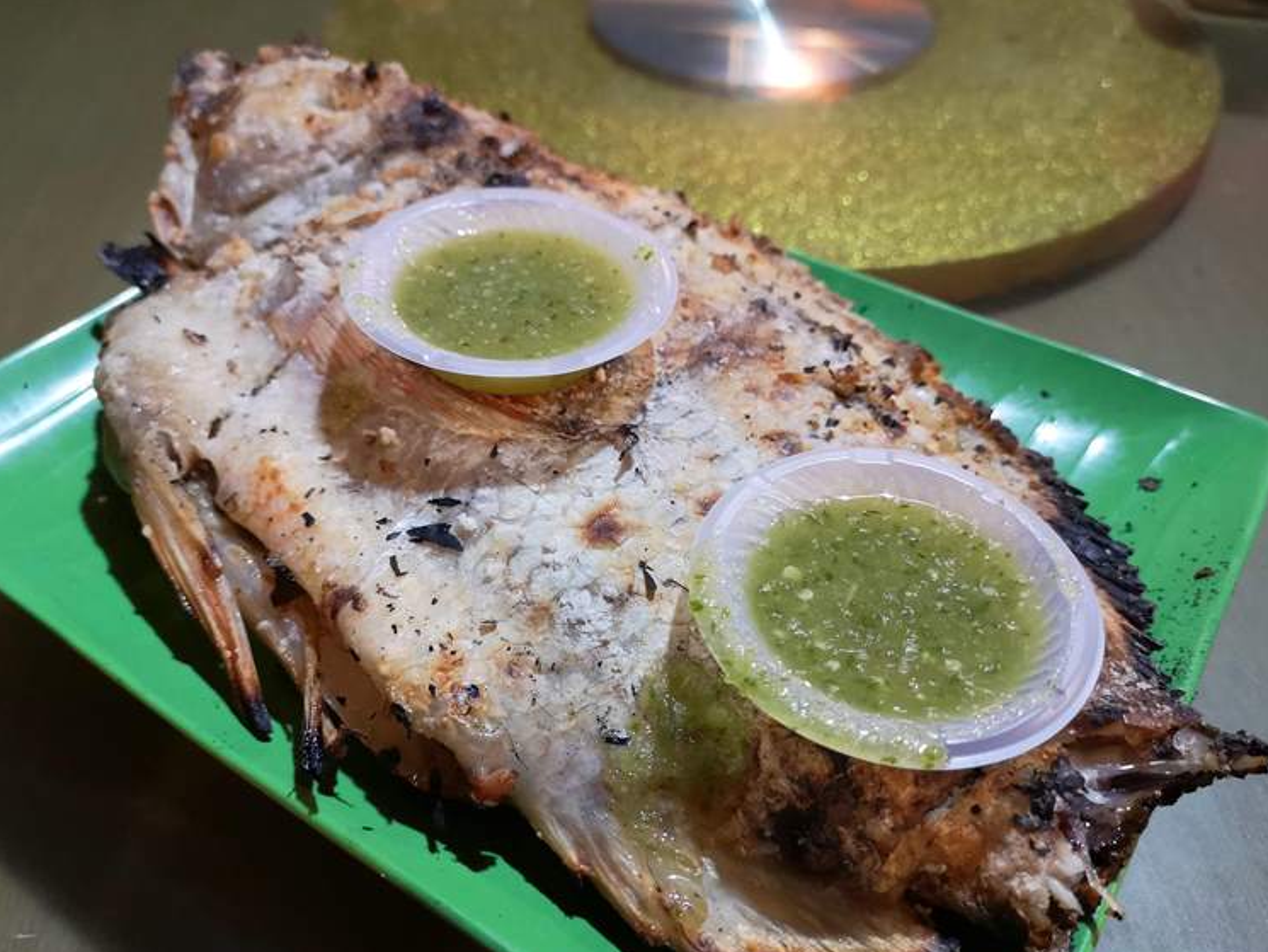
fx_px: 1062
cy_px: 504
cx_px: 621
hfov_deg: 61.6
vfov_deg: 48.2
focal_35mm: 29
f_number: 1.8
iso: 400
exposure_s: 1/25
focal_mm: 3.95
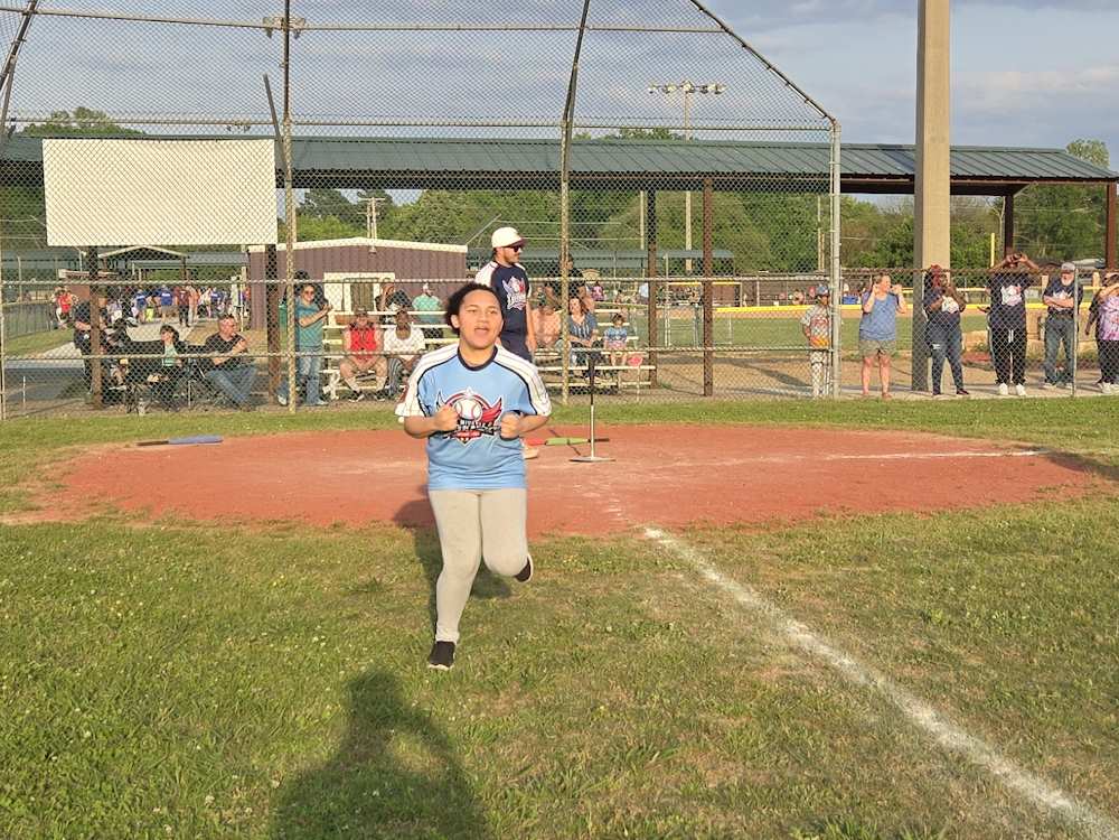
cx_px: 560
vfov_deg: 58.9
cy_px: 420
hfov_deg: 73.9
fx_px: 744
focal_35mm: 23
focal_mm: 5.4
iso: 25
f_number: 1.8
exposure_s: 1/924
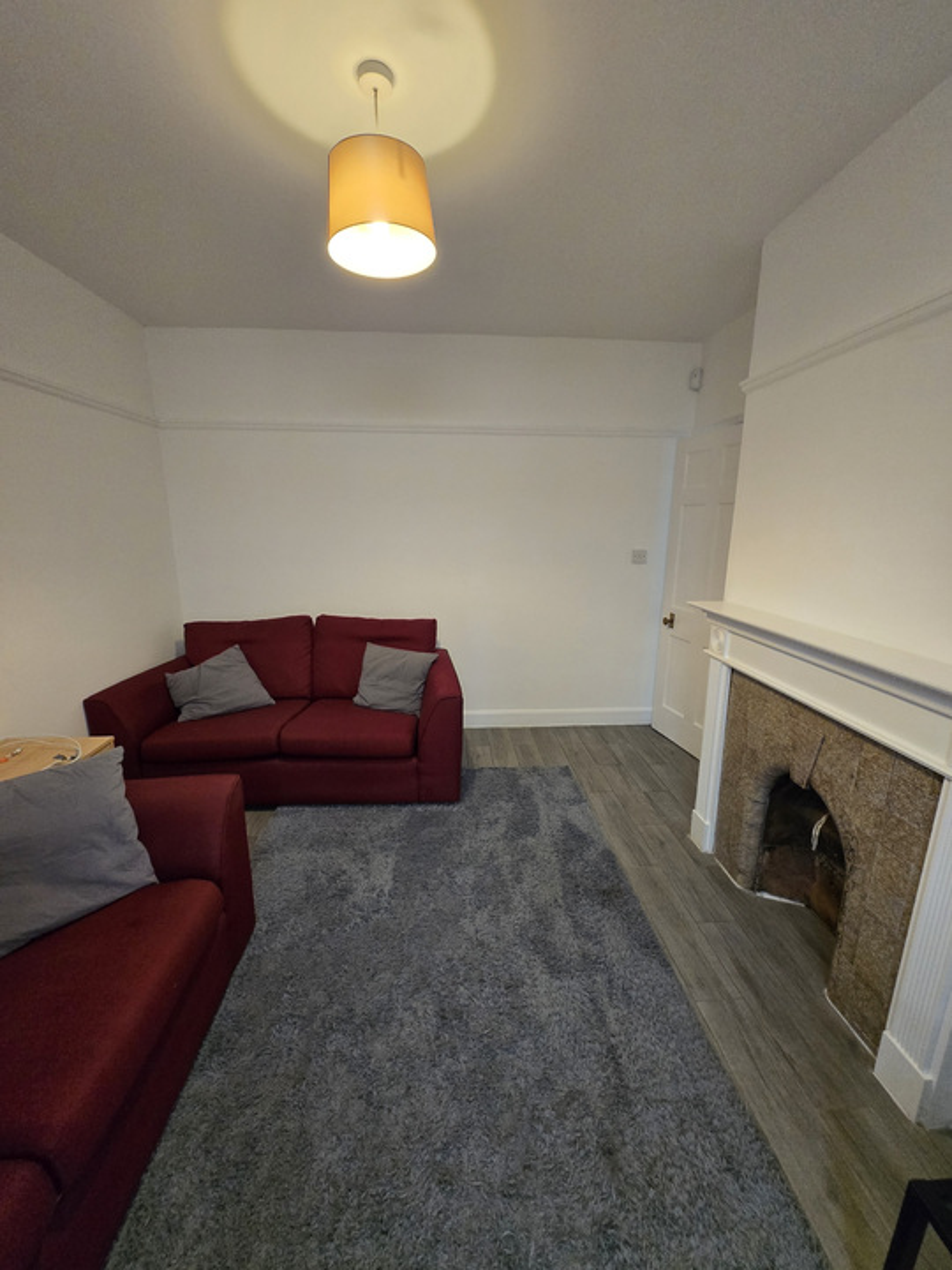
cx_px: 476
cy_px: 635
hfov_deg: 89.9
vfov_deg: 106.2
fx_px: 477
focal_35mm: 13
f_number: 2.2
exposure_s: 1/50
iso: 320
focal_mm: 1.7
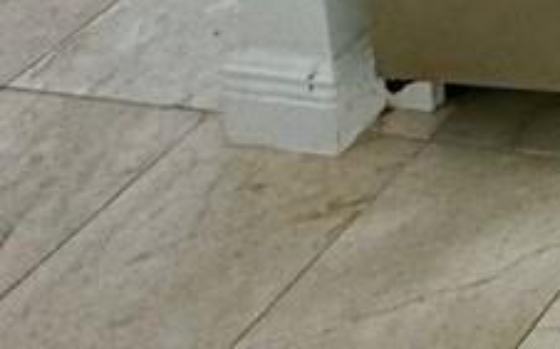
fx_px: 1602
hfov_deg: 12.1
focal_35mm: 105
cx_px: 1586
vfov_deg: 7.8
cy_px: -1077
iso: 40
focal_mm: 2.22
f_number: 2.2
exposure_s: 1/158
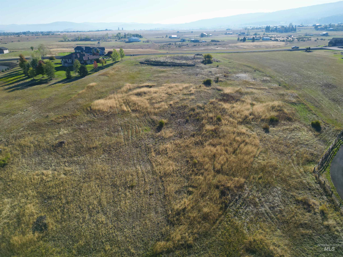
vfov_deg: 56.8
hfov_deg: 71.6
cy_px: 128
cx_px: 172
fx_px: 238
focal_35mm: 24
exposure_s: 1/2500
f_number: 1.7
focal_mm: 6.72
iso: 110
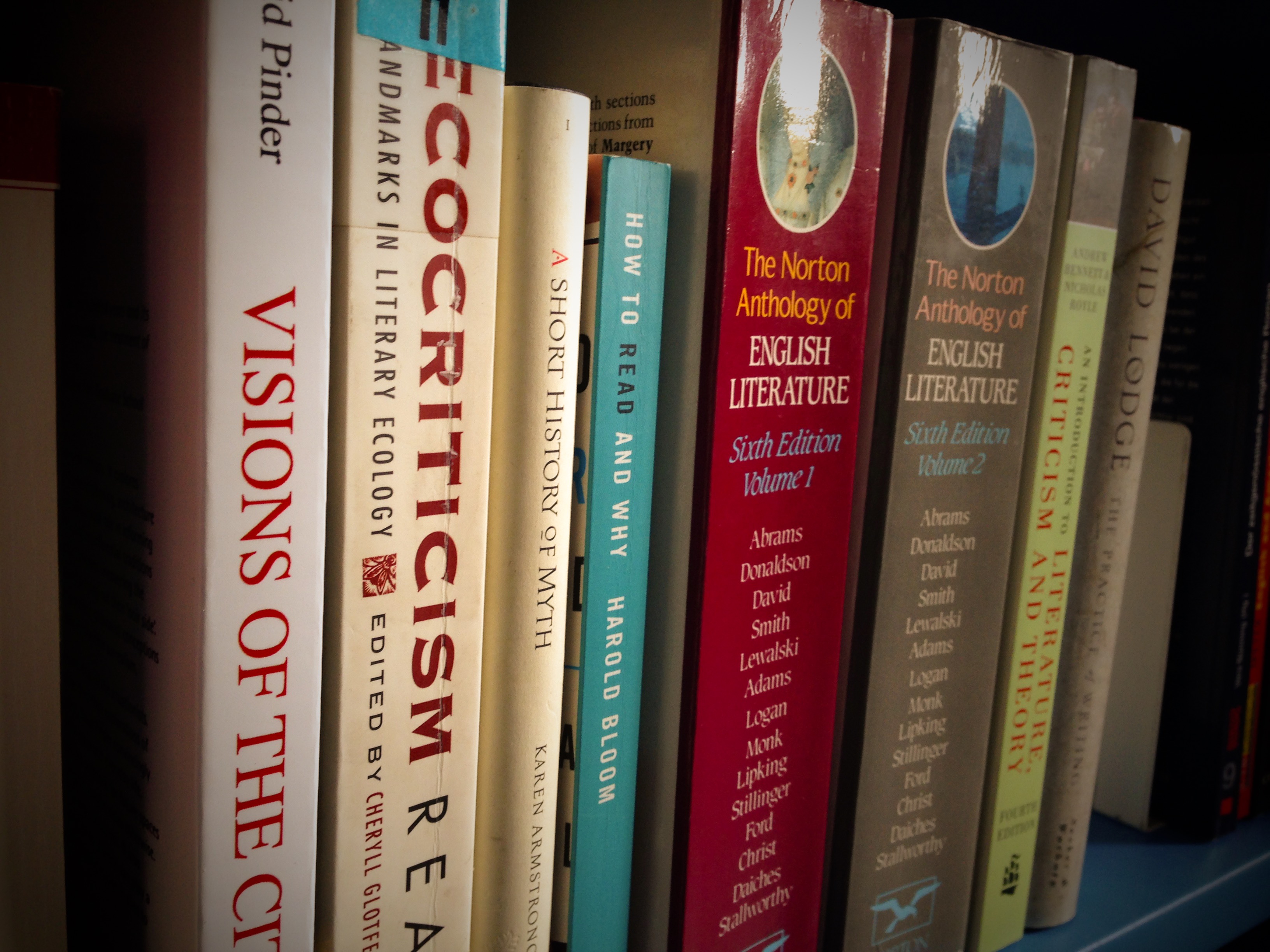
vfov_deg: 42.9
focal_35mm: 33
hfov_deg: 55.4
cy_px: 476
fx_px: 1211
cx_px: 635
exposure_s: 1/30
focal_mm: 4.12
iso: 50
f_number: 2.4
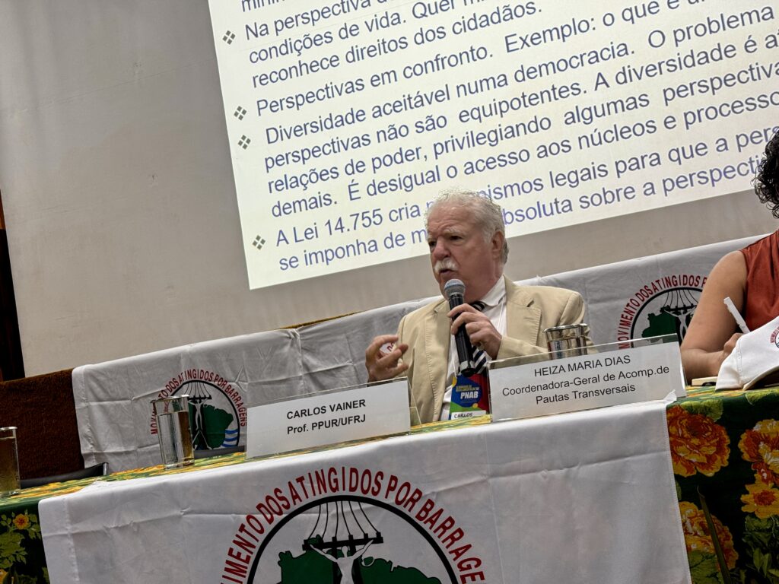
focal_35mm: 48
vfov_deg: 30.3
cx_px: 390
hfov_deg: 39.7
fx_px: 1080
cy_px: 292
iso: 80
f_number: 1.78
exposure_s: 1/60
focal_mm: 6.76
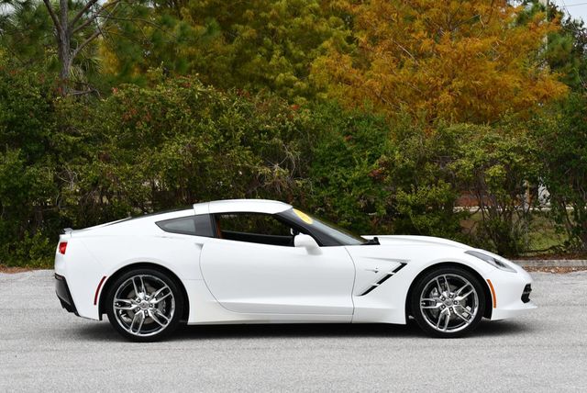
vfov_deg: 12.5
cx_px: 294
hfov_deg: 18.6
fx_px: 1795
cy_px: 196
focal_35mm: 110
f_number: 8
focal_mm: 55
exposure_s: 1/250
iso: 180
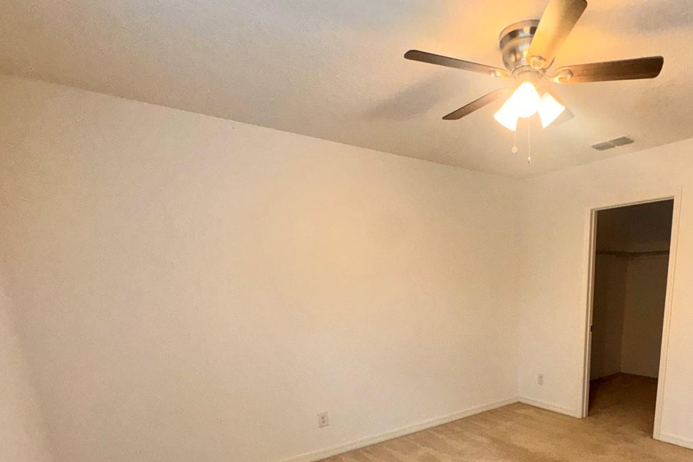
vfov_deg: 52.5
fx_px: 423
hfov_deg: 75.6
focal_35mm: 22
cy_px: 386
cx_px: 472
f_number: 2.2
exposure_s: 1/121
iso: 200
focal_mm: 2.22
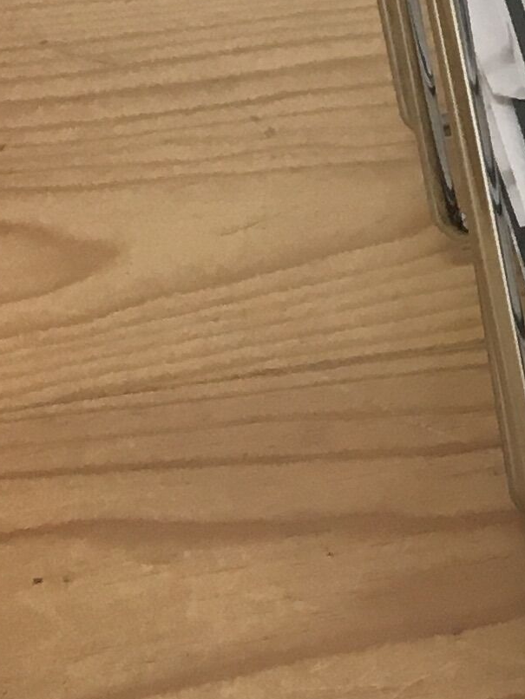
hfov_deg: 9.2
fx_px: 2931
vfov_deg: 12.0
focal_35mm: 145
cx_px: 1244
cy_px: -717
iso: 40
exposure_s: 1/33
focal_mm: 4.15
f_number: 2.2
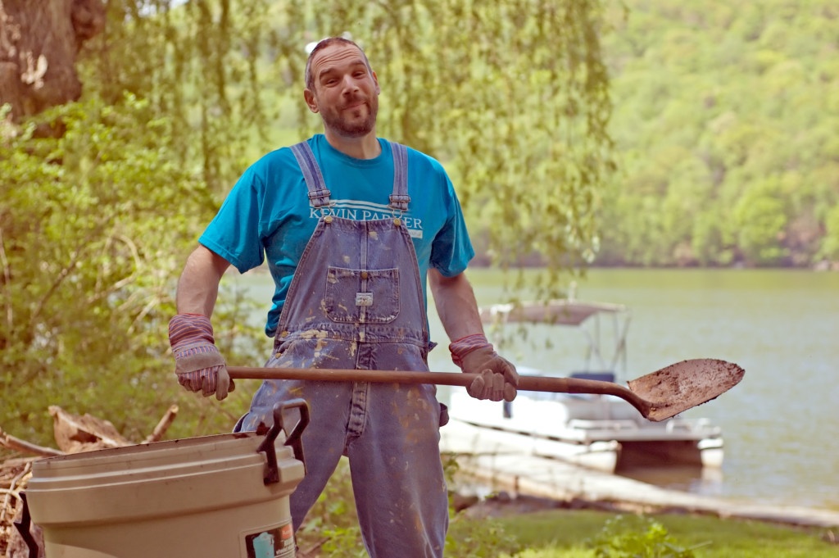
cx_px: 420
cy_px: 279
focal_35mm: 75
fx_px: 1746
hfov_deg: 27.0
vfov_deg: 18.2
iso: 200
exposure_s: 1/1000
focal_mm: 50
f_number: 2.8
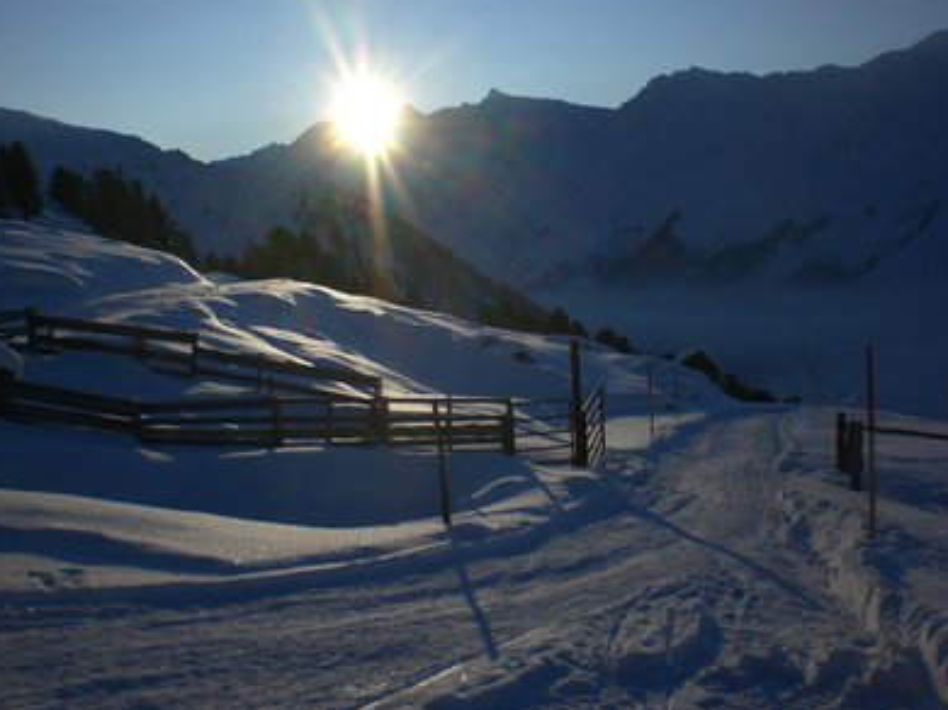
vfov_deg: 36.8
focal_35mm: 39
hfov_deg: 47.9
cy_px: 350
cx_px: 472
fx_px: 1067
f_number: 4.4
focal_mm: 6.3
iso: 50
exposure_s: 1/1600
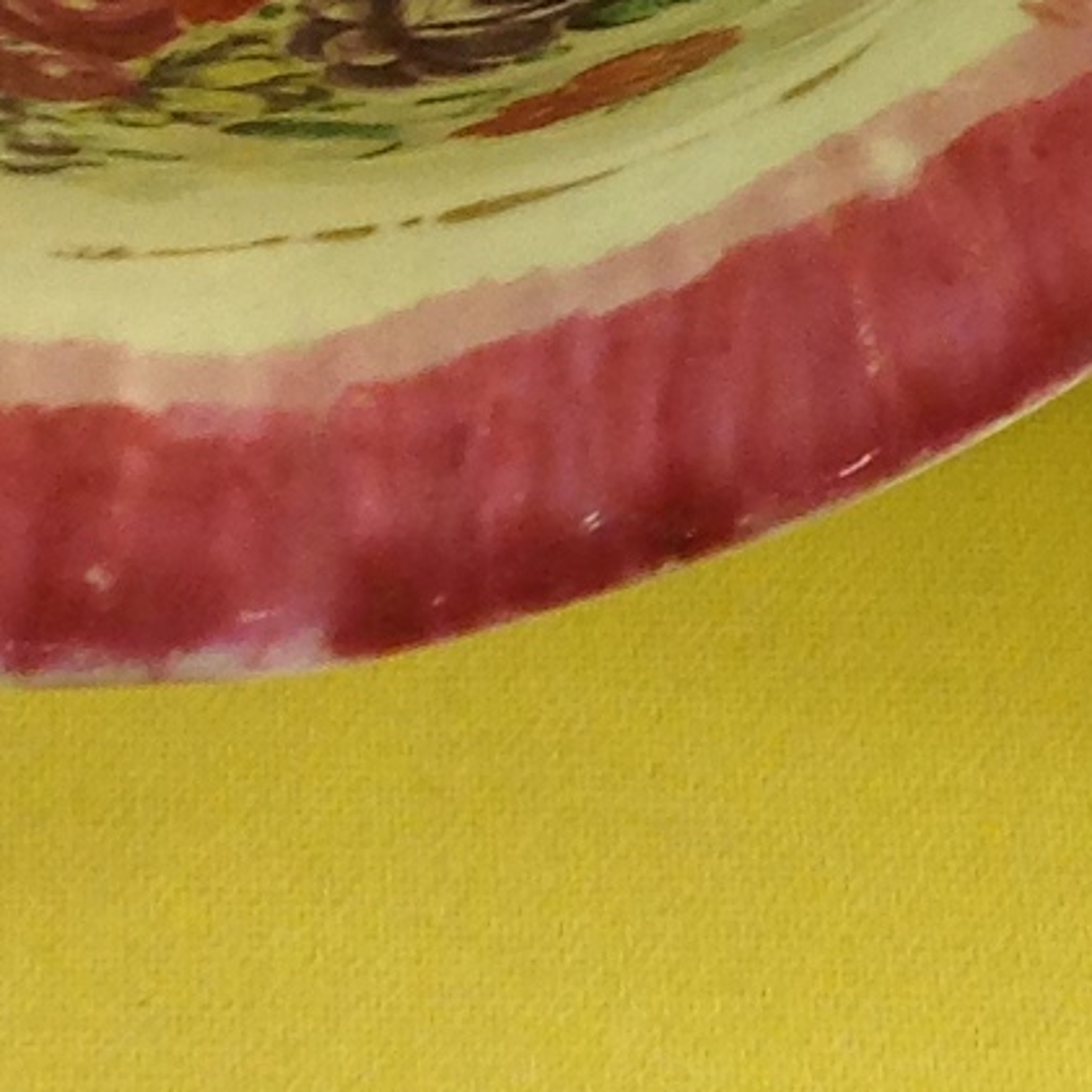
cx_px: 1787
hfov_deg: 8.9
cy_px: -610
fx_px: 6781
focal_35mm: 190
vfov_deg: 8.9
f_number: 2.4
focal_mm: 4.28
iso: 64
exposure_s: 1/24
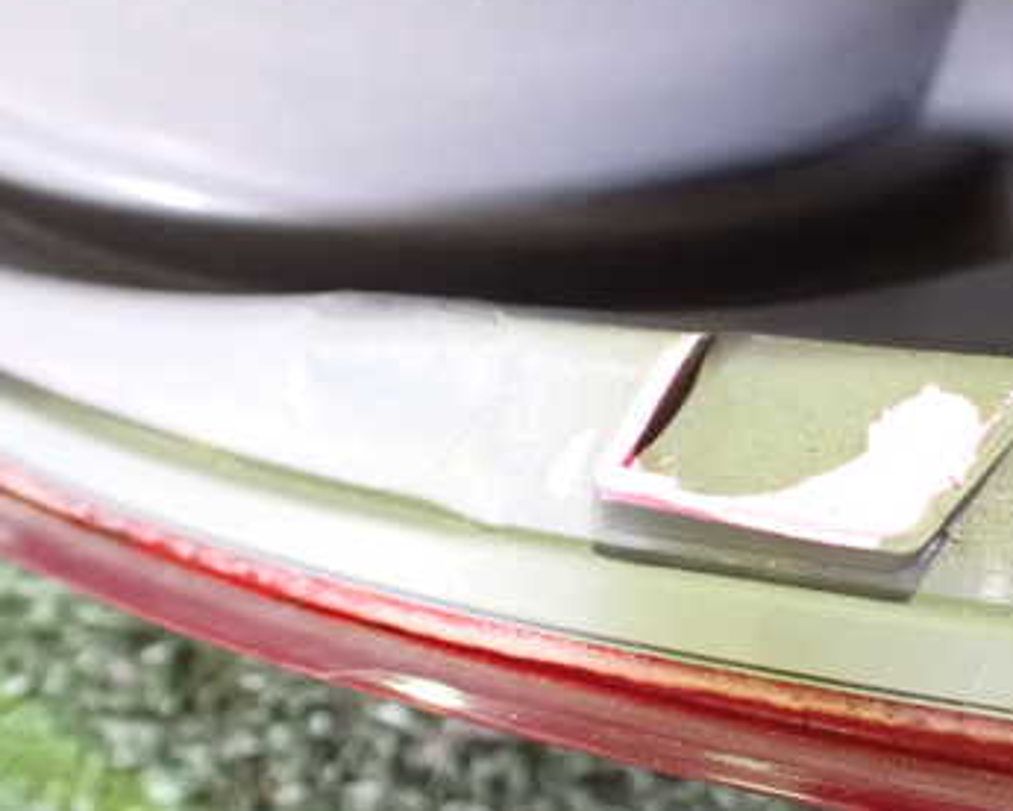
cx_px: 810
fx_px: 1529
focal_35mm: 51
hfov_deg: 35.5
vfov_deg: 29.6
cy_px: 502
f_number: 2.3
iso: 1600
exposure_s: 1/20
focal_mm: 5.4
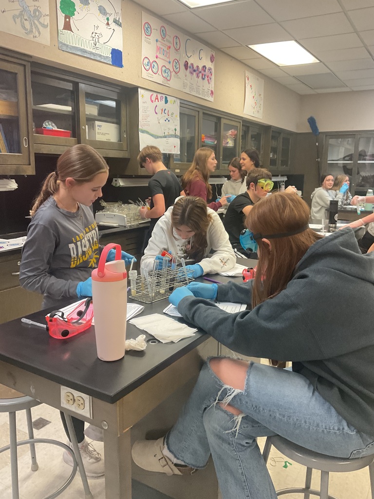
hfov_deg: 48.2
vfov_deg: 61.7
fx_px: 418
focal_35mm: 29
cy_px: 250
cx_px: 187
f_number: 1.8
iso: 125
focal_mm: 3
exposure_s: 1/60
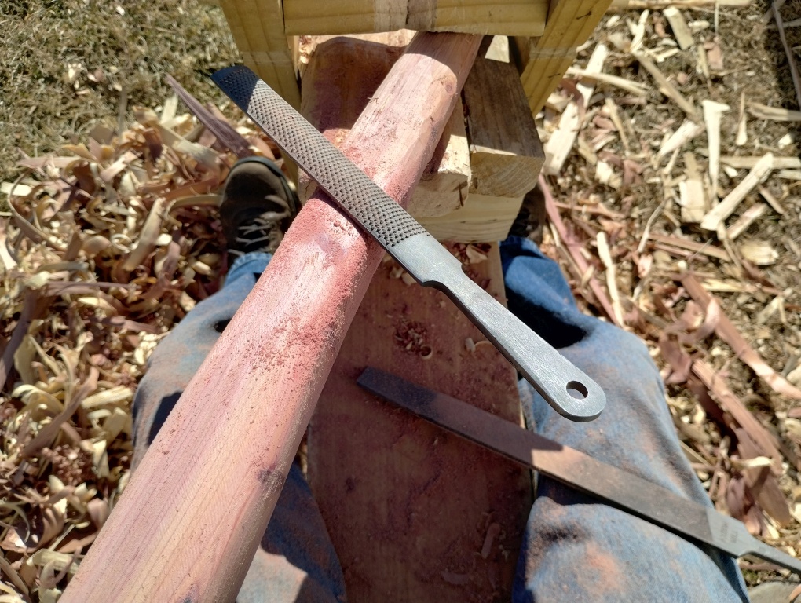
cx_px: 400
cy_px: 302
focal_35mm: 28
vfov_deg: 49.9
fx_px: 649
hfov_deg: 63.4
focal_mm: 4.27
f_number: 1.8
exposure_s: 1/823
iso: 100
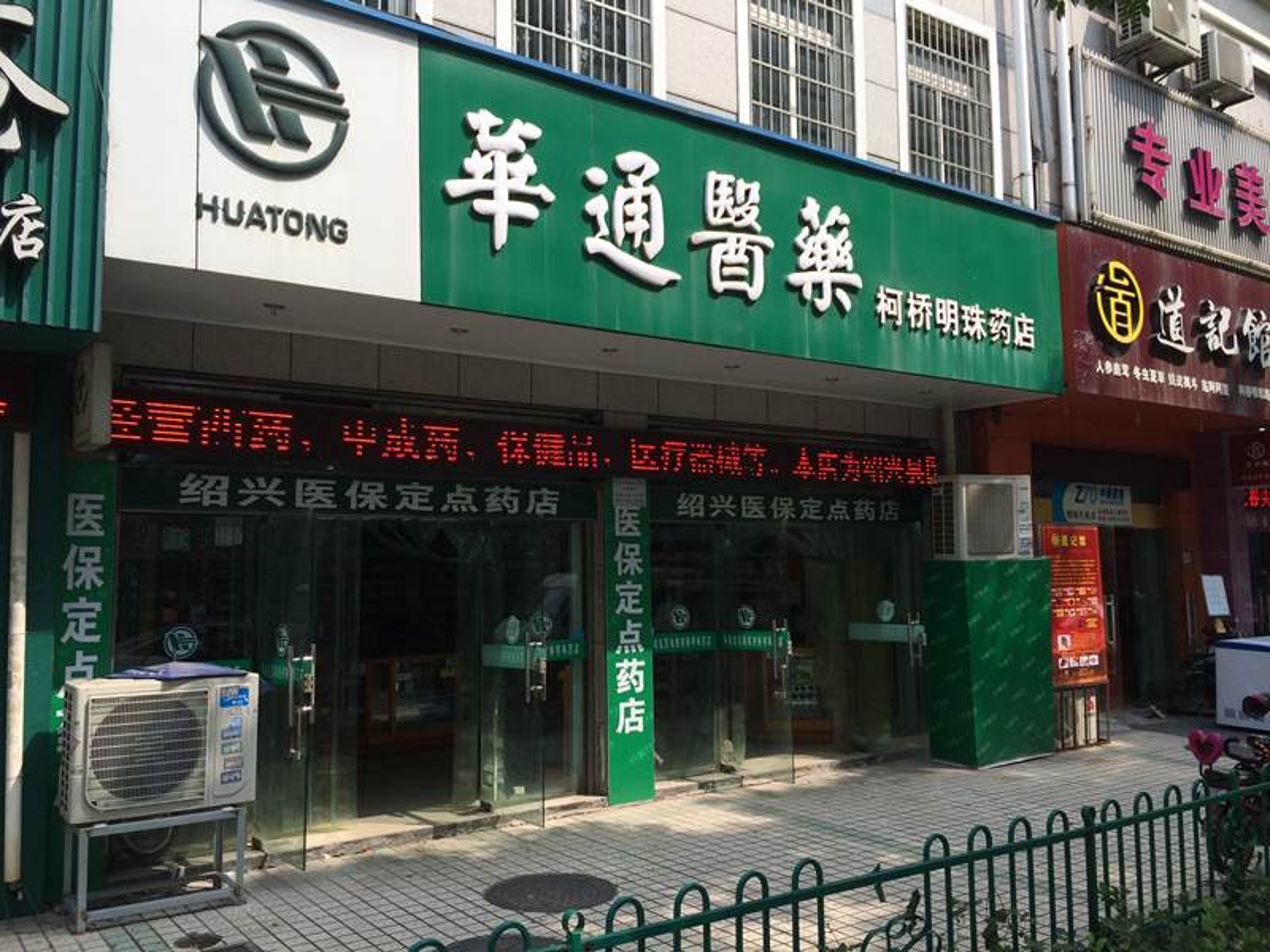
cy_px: 476
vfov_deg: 46.8
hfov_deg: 60.0
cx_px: 635
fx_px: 1101
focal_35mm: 30
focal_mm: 4.12
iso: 32
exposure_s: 1/1026
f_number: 2.2
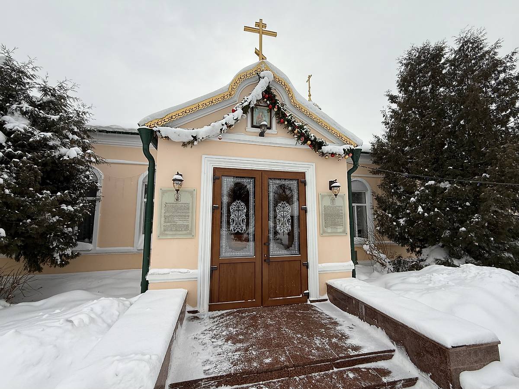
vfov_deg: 85.7
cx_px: 260
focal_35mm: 14
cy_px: 194
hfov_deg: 102.1
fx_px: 210
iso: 50
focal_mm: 2.22
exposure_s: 1/1087
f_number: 2.2
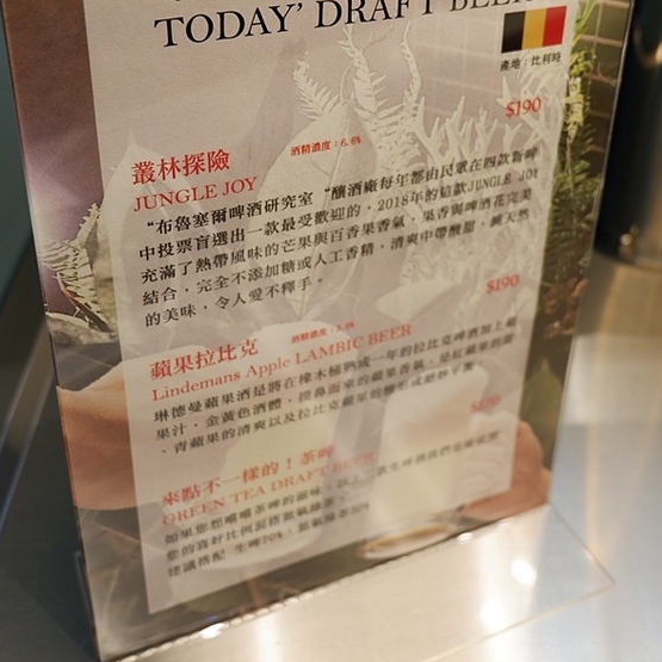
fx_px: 844
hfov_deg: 42.8
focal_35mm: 39
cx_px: 327
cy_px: 211
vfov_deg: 42.2
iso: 640
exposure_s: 1/42
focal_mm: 20.1
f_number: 3.8
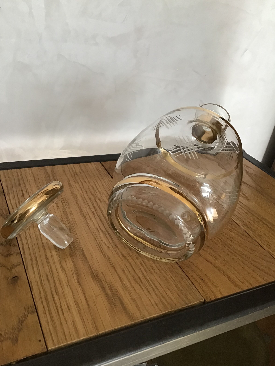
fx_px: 339
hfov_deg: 44.2
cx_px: 134
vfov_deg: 56.8
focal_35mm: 32
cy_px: 184
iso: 125
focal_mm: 3.3
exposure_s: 1/33
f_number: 2.4
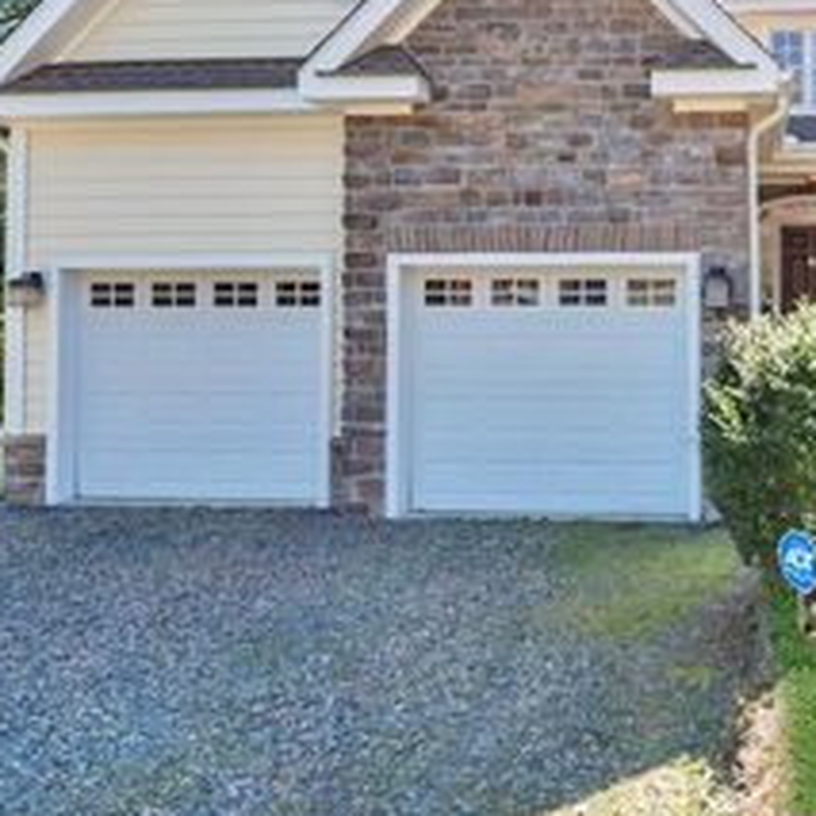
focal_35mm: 34
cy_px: 264
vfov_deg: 47.6
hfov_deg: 45.4
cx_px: 678
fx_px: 907
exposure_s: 1/640
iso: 500
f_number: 7.1
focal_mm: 17
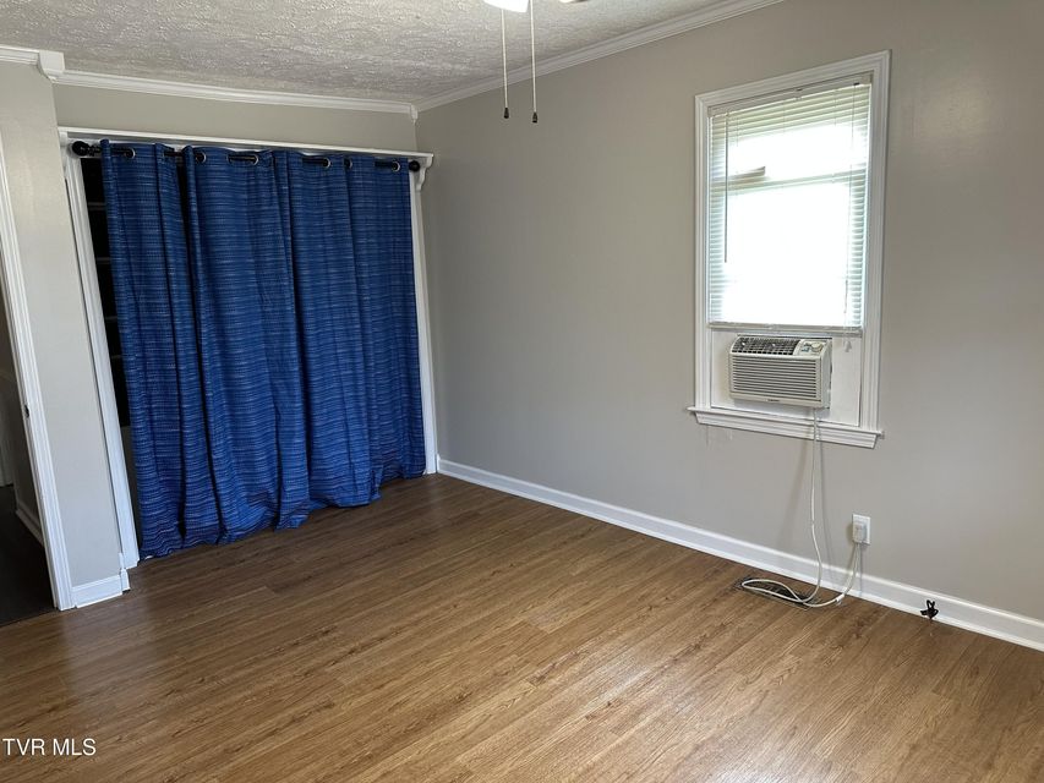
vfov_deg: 56.8
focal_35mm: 24
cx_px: 522
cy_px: 392
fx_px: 724
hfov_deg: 71.6
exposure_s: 1/60
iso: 250
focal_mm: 6.86
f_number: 1.78
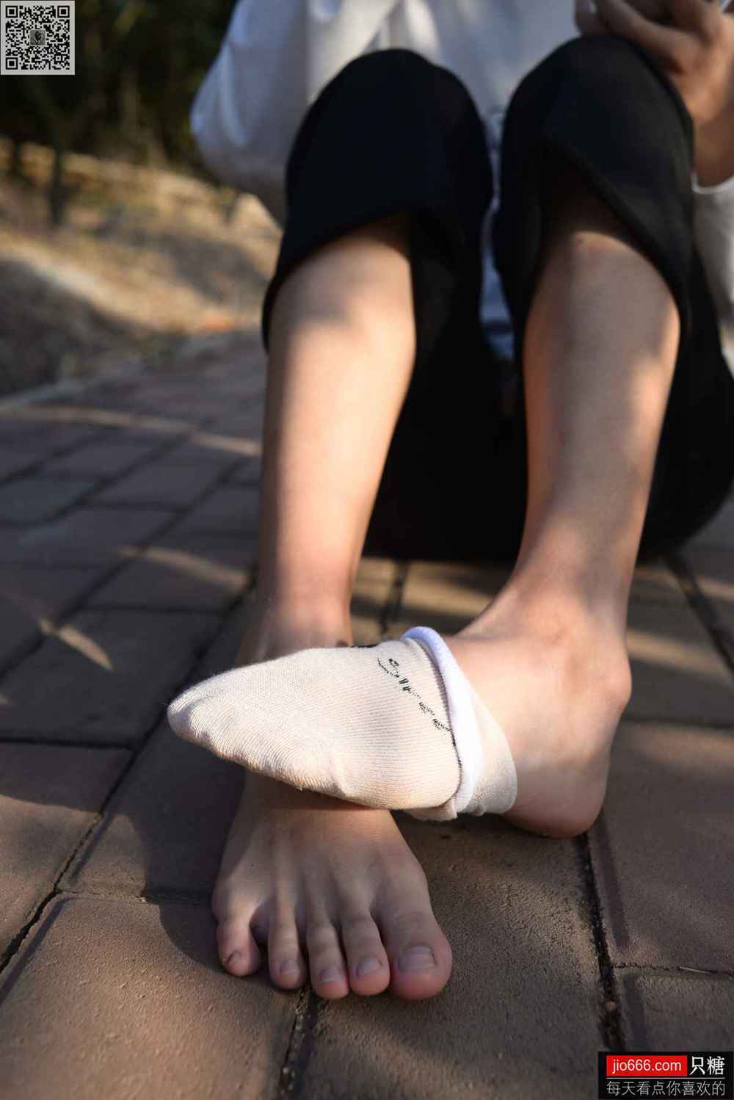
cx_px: 367
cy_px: 550
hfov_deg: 37.9
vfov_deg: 54.4
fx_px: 1069
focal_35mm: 35
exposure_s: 1/400
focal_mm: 35
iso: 160
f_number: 5.6
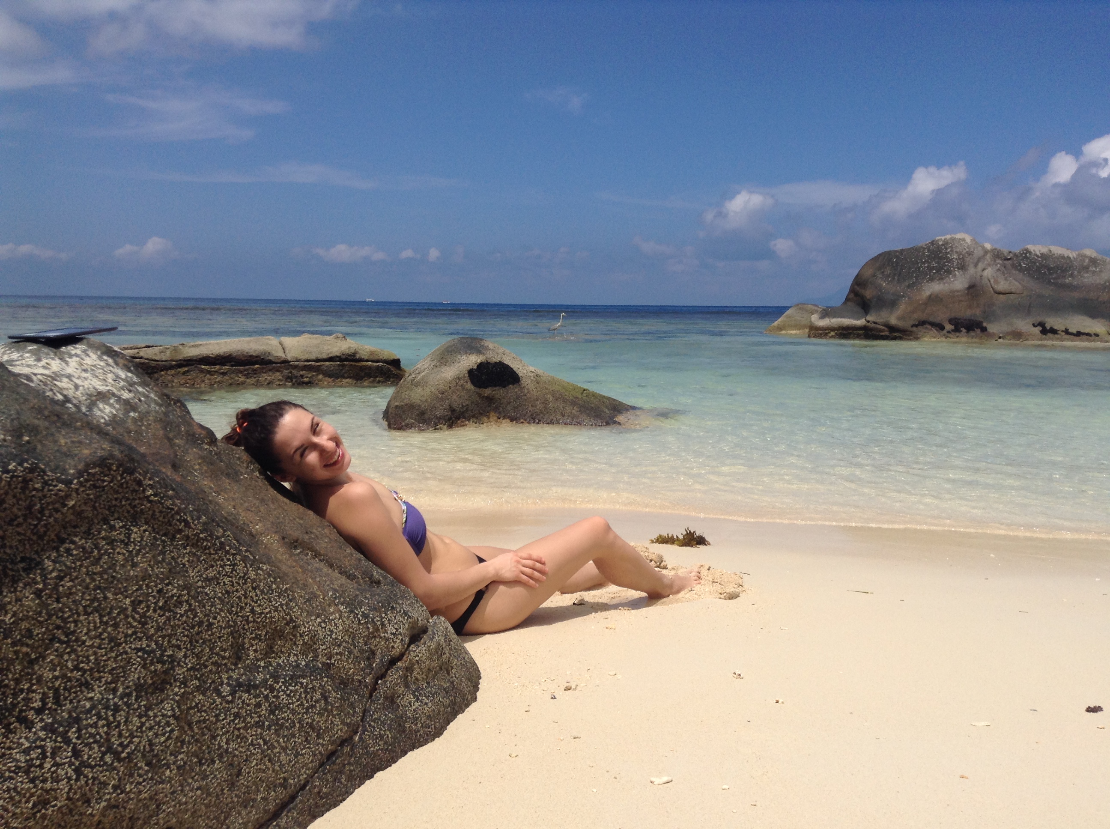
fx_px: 1057
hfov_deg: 55.4
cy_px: 414
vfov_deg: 42.8
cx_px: 555
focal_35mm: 33
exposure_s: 1/3049
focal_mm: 3.3
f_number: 2.4
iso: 32
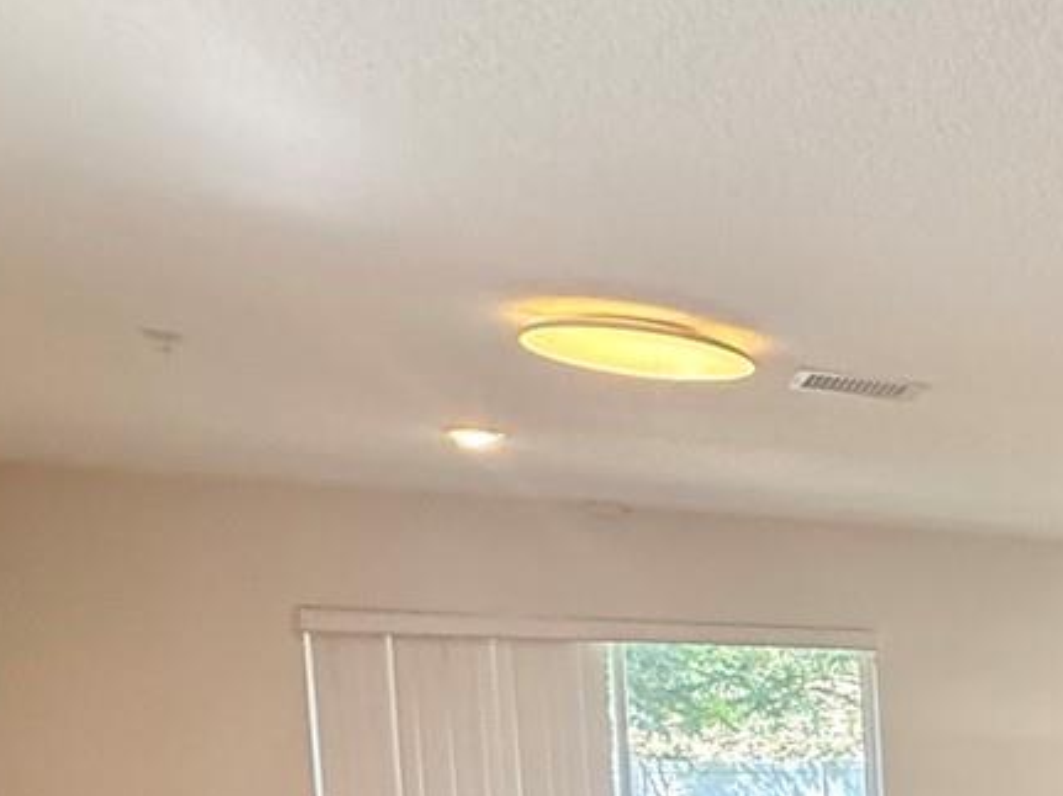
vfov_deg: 26.0
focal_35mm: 52
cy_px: 867
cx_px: 1899
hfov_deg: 22.3
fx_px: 1596
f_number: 2.2
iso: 320
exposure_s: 1/120
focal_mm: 2.22
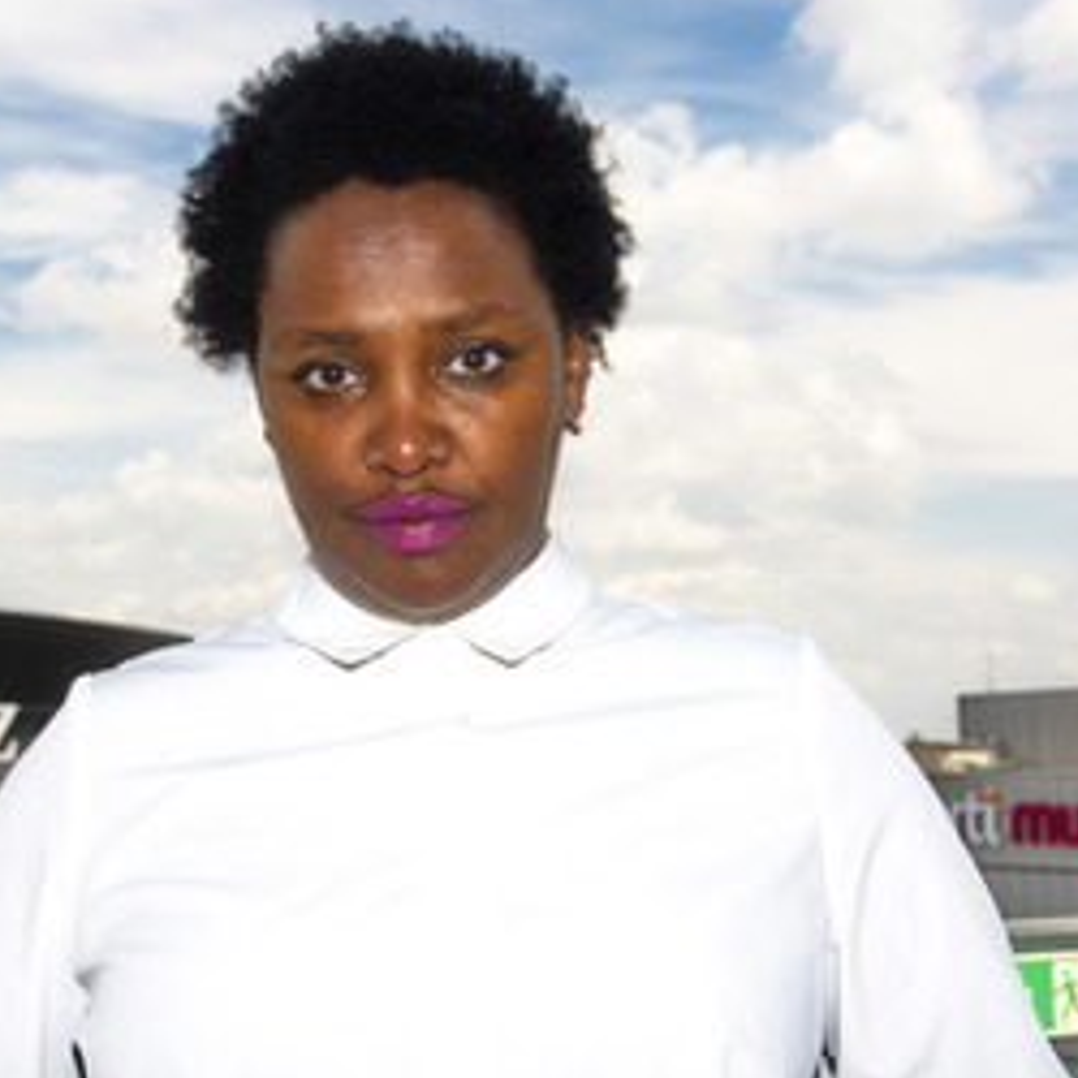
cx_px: 405
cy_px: 565
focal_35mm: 49
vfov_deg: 34.7
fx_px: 1726
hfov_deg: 34.5
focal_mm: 32
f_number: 9
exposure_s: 1/320
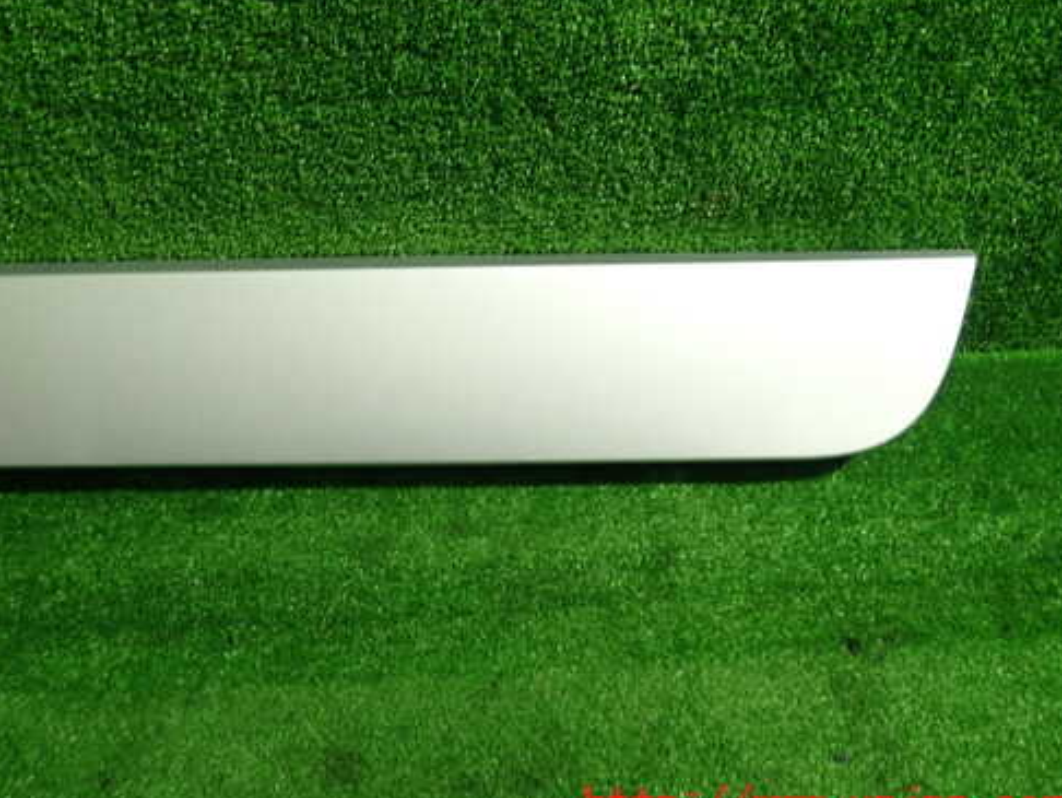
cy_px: 343
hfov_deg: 49.8
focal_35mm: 37
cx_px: 422
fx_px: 1136
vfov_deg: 38.6
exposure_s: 1/30
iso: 200
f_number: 2.3
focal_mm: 5.4
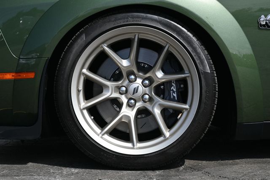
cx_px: 135
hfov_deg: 32.6
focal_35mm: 62
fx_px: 461
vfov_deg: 22.1
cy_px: 90
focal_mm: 41
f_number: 5.6
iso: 100
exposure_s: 1/250
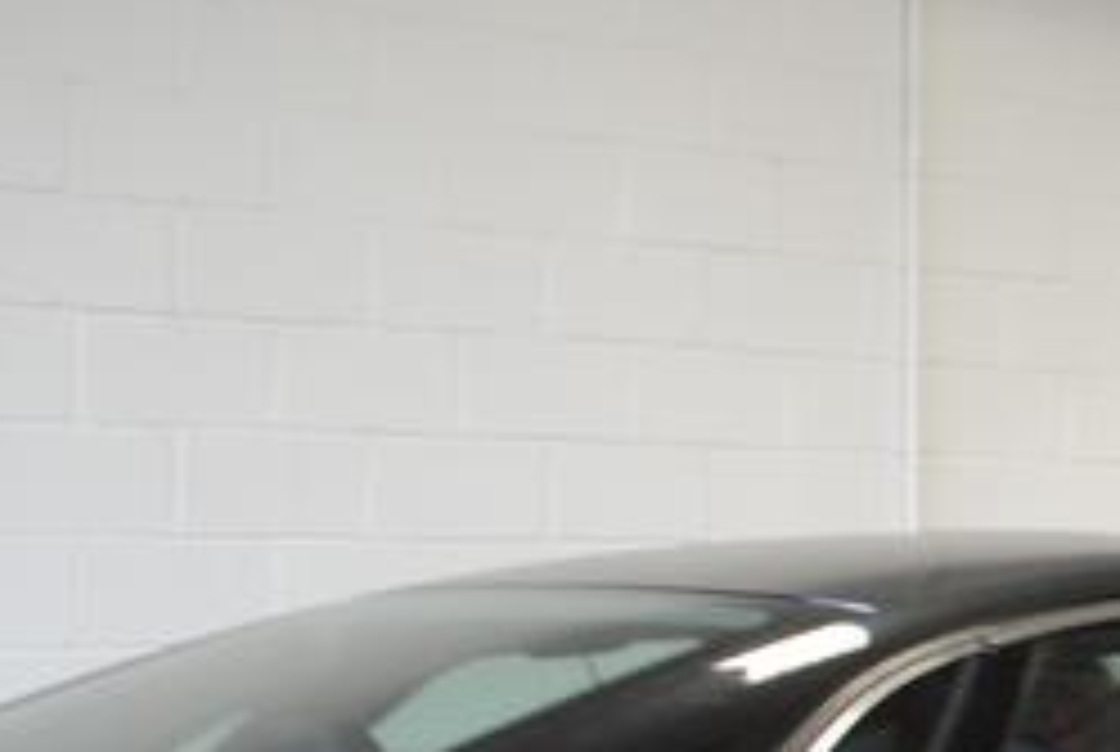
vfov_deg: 12.2
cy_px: 799
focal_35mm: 111
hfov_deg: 17.2
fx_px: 3459
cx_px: 1502
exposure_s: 1/40
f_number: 3.5
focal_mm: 18
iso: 200
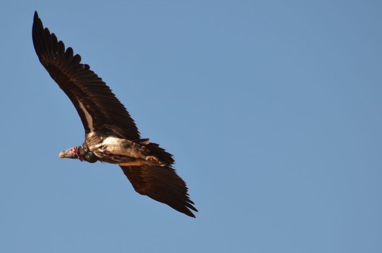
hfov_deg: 3.0
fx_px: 7297
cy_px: 165
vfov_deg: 2.0
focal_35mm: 689
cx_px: 155
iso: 200
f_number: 7.1
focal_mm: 300
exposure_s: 1/800
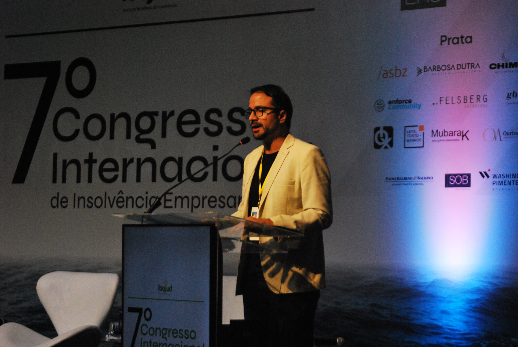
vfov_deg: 14.1
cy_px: 174
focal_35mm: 98
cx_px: 259
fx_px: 1405
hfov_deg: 20.9
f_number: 5.6
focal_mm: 65
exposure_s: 1/500
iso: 1600
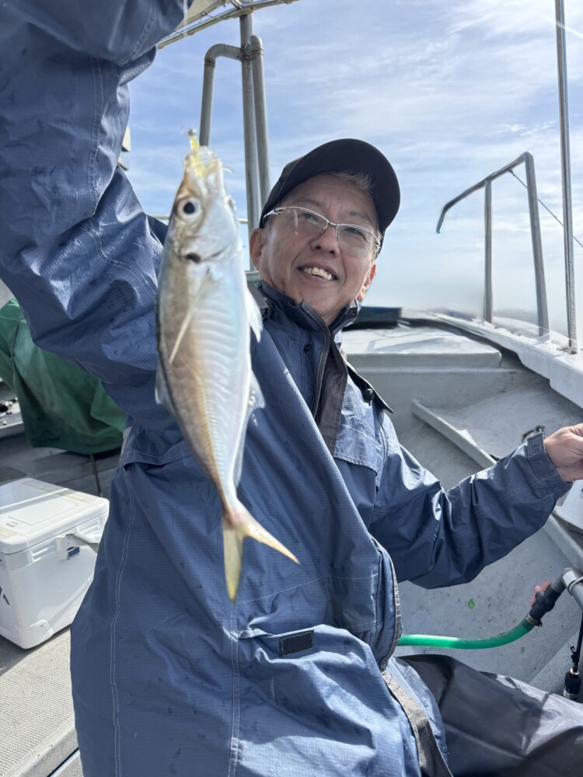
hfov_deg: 56.8
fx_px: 539
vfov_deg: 71.6
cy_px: 388
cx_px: 292
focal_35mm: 24
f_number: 1.78
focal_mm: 6.76
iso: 80
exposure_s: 1/2174
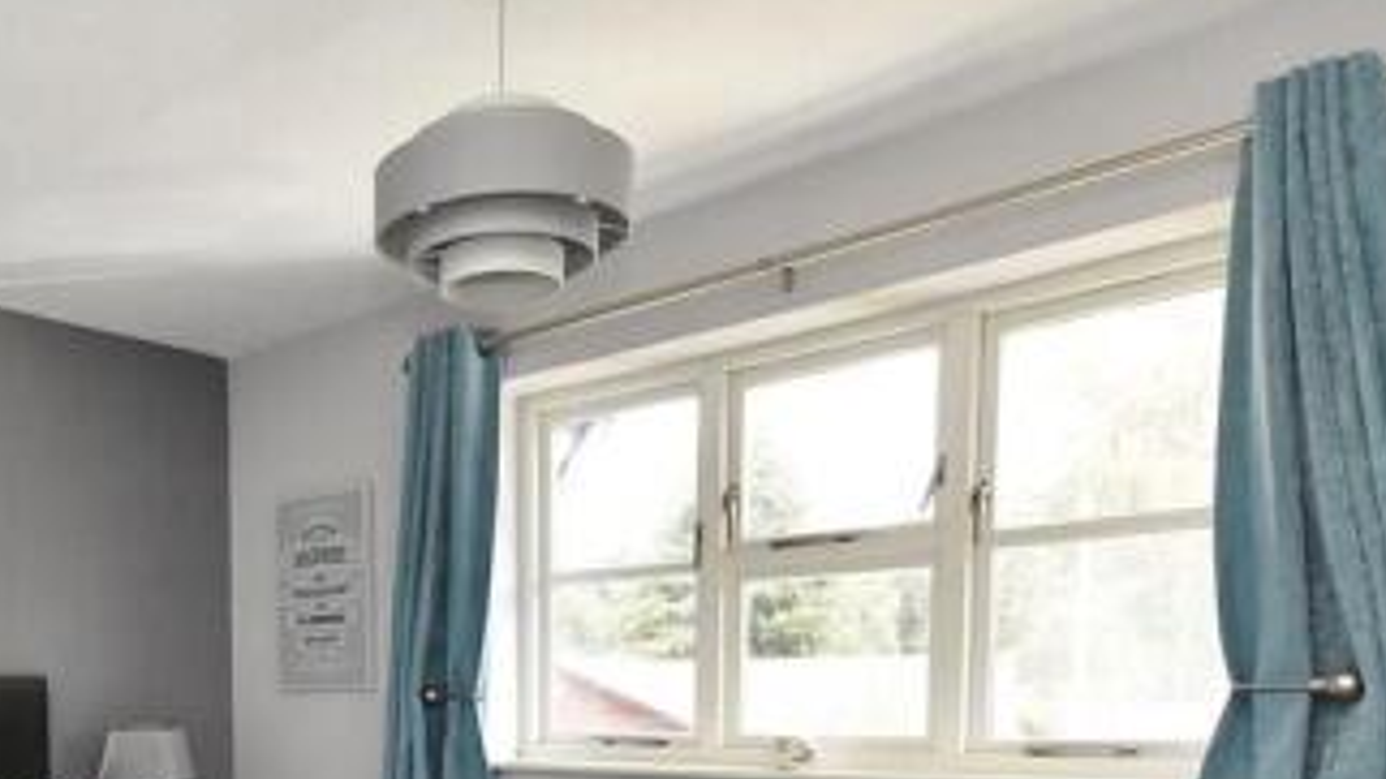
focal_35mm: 32
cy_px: 816
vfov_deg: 33.0
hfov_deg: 56.5
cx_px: 273
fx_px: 1176
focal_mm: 10
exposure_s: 1/100
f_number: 7.1
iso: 800
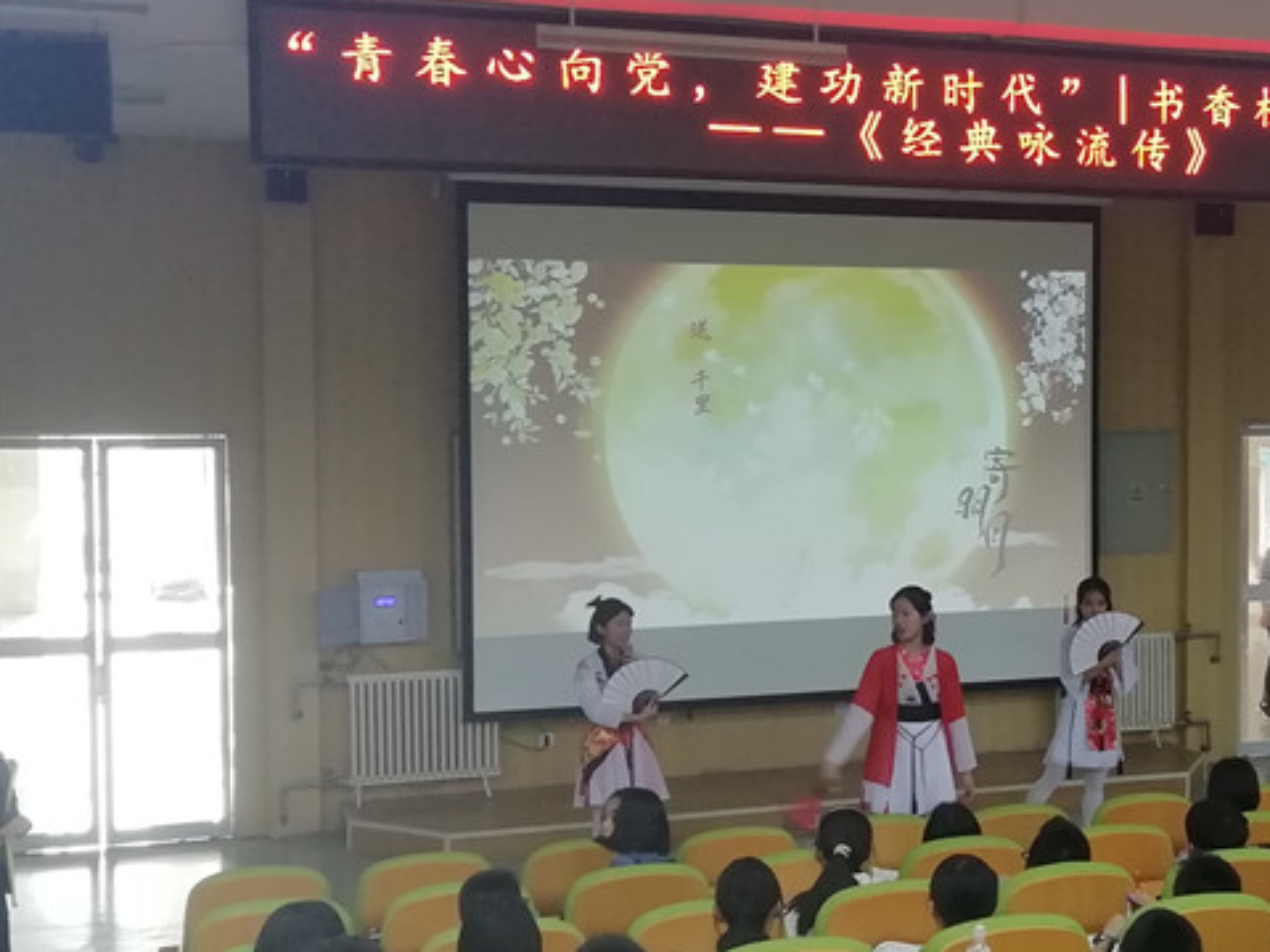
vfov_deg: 24.4
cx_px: 1050
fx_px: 2201
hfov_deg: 31.2
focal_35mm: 60
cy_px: 508
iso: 125
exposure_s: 1/33.3
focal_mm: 3.21
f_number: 2.2
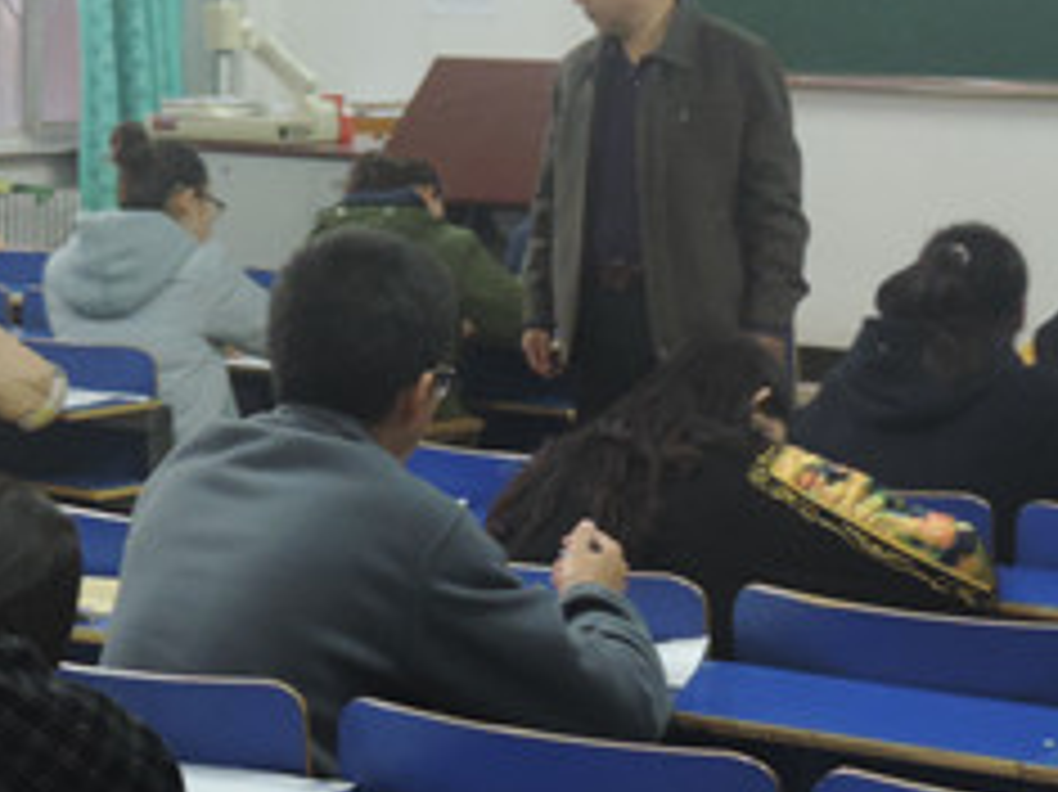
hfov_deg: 15.6
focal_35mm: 125
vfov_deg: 11.8
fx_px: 3819
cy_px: 202
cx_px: 128
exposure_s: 1/25
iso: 400
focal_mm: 8.3
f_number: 3.5
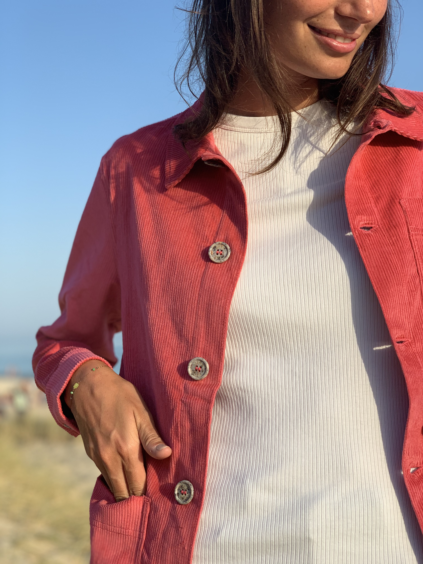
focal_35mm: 52
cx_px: 212
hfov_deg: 28.0
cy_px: 282
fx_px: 847
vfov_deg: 36.8
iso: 16
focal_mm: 6
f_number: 2.4
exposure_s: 1/922
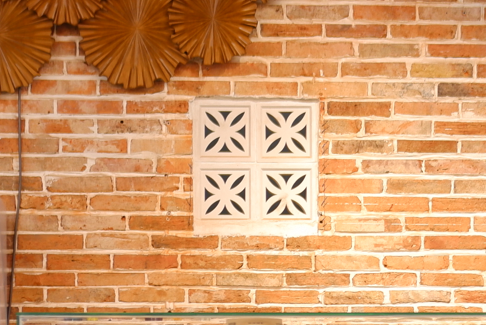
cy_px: 542
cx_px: 250
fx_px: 2486
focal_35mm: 184
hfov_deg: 11.2
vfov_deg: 7.3
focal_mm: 35
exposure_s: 1/125
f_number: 2
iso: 200
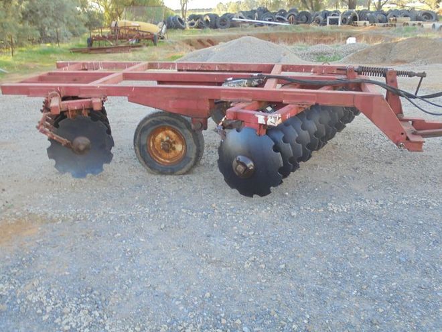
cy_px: 166
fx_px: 434
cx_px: 221
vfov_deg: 41.8
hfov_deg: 54.0
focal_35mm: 34
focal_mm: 6.1
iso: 100
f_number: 4
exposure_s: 1/50
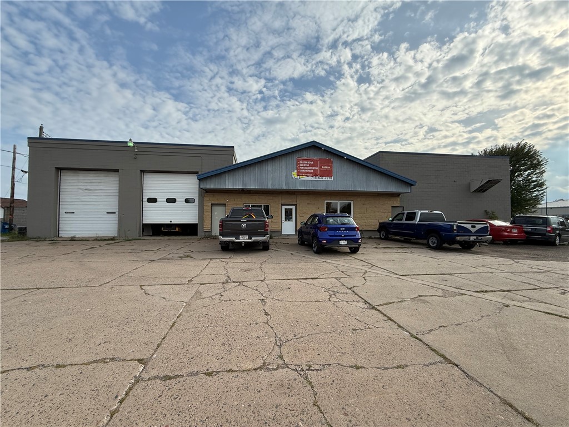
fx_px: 230
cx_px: 284
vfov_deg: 85.7
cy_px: 214
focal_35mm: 14
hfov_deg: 102.1
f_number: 2.2
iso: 80
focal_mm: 2.22
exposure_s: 1/2237
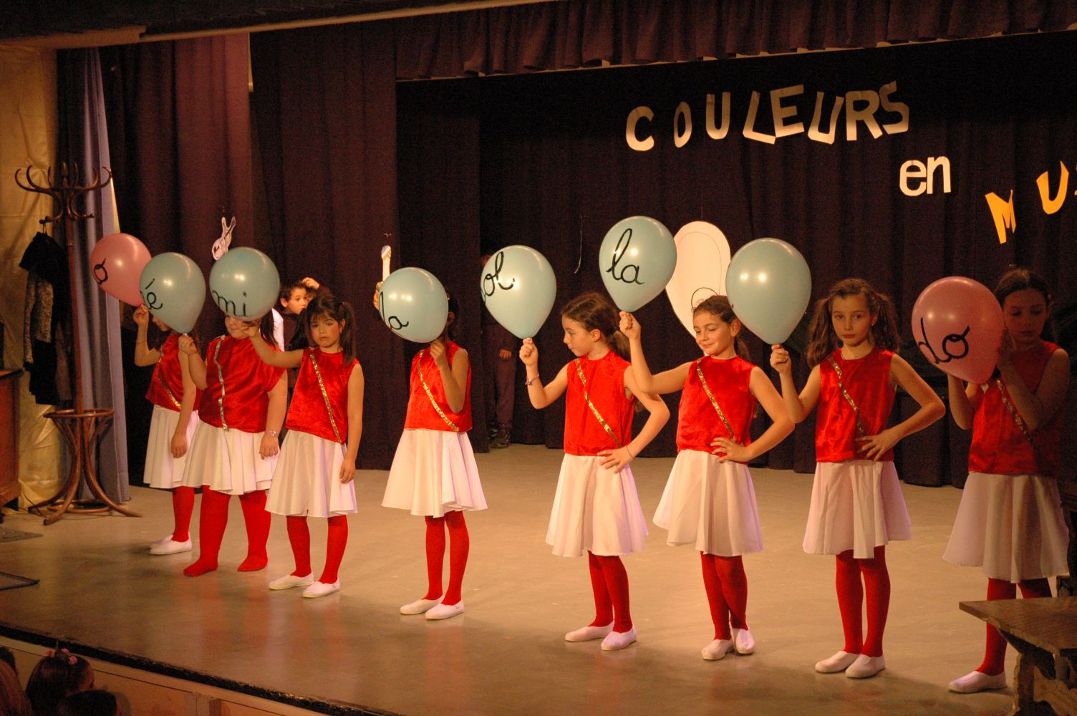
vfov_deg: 22.6
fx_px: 1793
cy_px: 358
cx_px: 538
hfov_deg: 33.4
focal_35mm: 60
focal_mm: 40
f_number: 4.5
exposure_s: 1/25
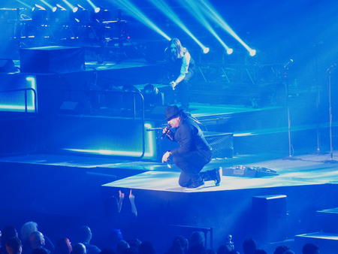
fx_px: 2931
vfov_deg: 5.0
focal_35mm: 300
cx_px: 169
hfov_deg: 6.6
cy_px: 127
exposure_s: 1/80
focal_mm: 64.3
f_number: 2.8
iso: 1250
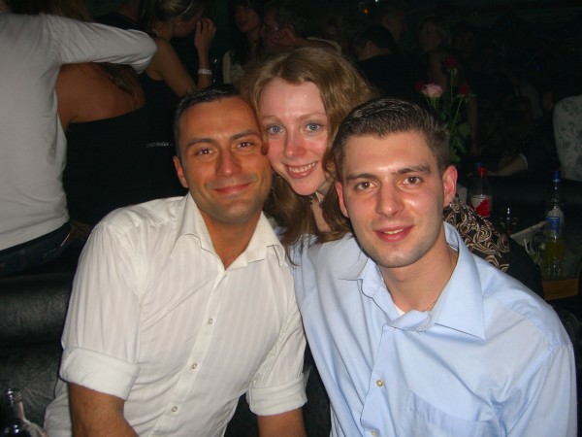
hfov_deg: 49.0
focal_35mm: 38
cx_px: 291
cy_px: 218
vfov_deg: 37.7
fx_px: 639
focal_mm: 7.9
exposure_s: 1/60
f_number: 2.8
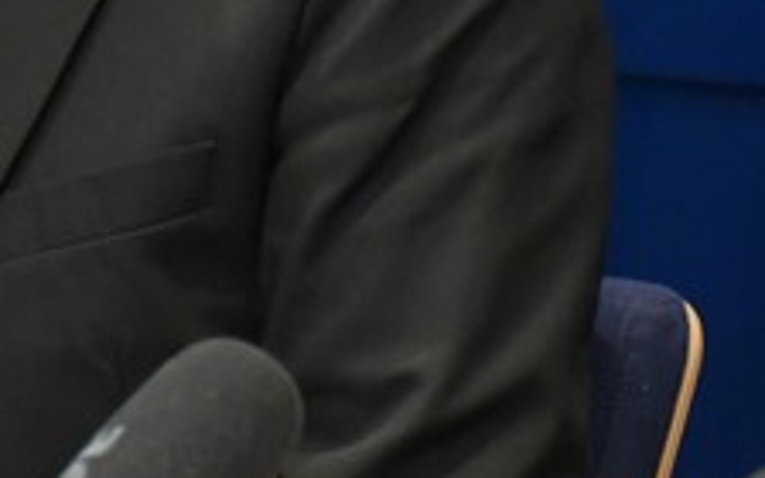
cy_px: -114
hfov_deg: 5.0
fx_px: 8736
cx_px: 929
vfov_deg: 3.1
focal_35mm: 419
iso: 3200
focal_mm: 60
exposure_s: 1/160
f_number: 5
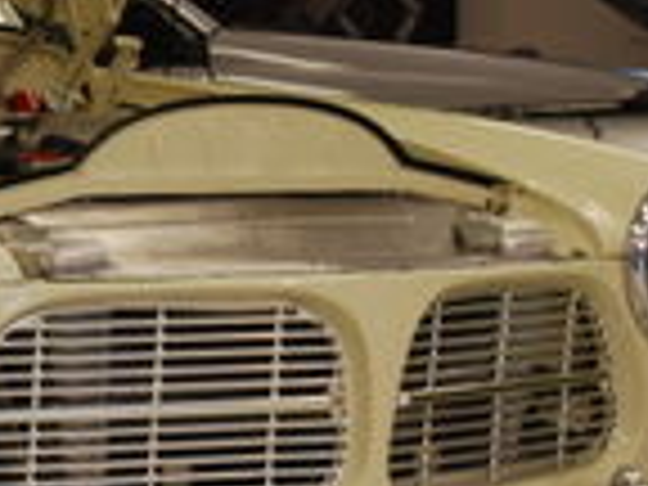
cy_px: 130
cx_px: -414
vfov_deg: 6.8
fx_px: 4081
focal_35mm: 218
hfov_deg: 8.8
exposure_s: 1/50
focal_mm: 34
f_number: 5
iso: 200
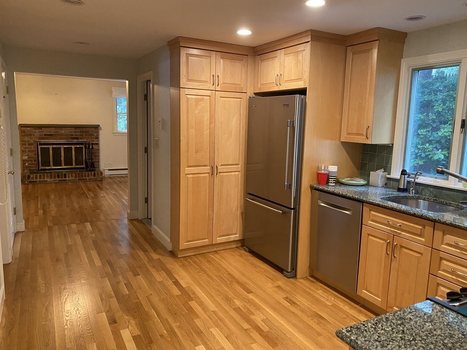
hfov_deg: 67.3
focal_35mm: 26
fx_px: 351
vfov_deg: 53.1
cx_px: 234
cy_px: 175
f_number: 1.8
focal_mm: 4.25
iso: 320
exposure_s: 1/60
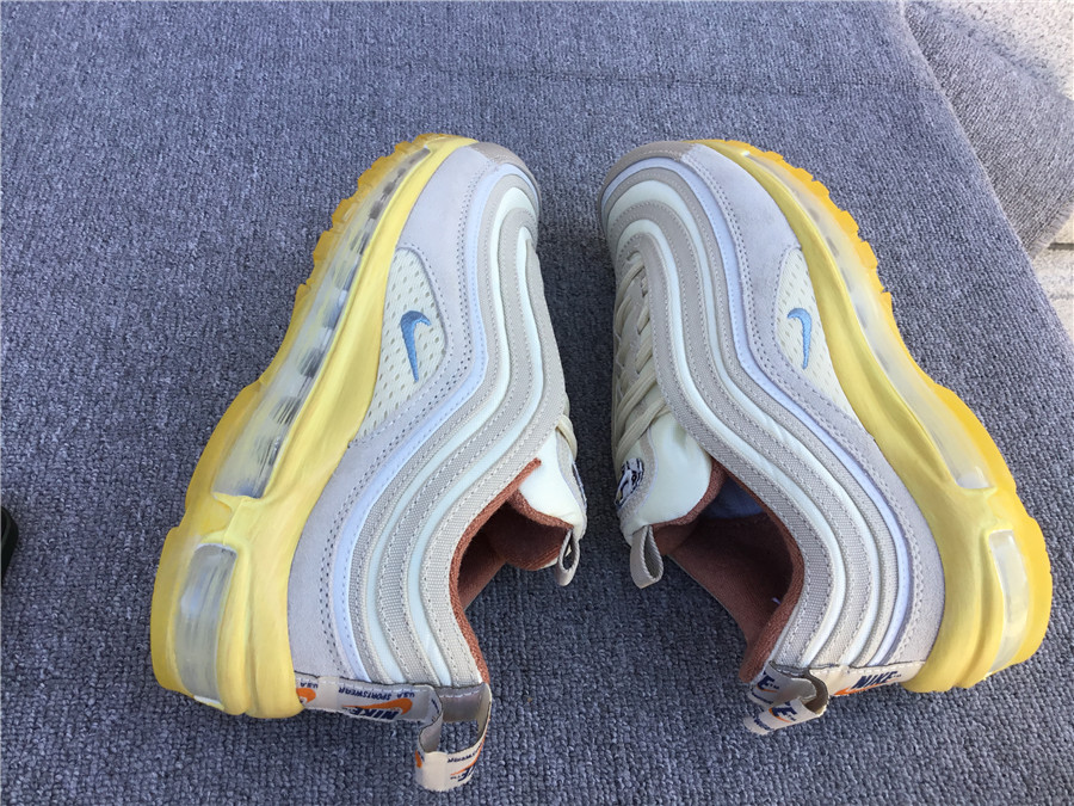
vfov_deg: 45.4
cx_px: 537
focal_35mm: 31
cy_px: 403
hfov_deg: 58.4
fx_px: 962
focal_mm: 3.3
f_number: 2.4
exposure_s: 1/176
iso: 25
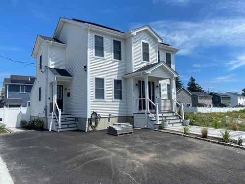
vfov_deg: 53.1
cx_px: 122
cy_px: 92
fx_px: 184
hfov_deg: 67.3
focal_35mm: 26
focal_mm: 4.25
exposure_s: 1/3846
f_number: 1.8
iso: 32
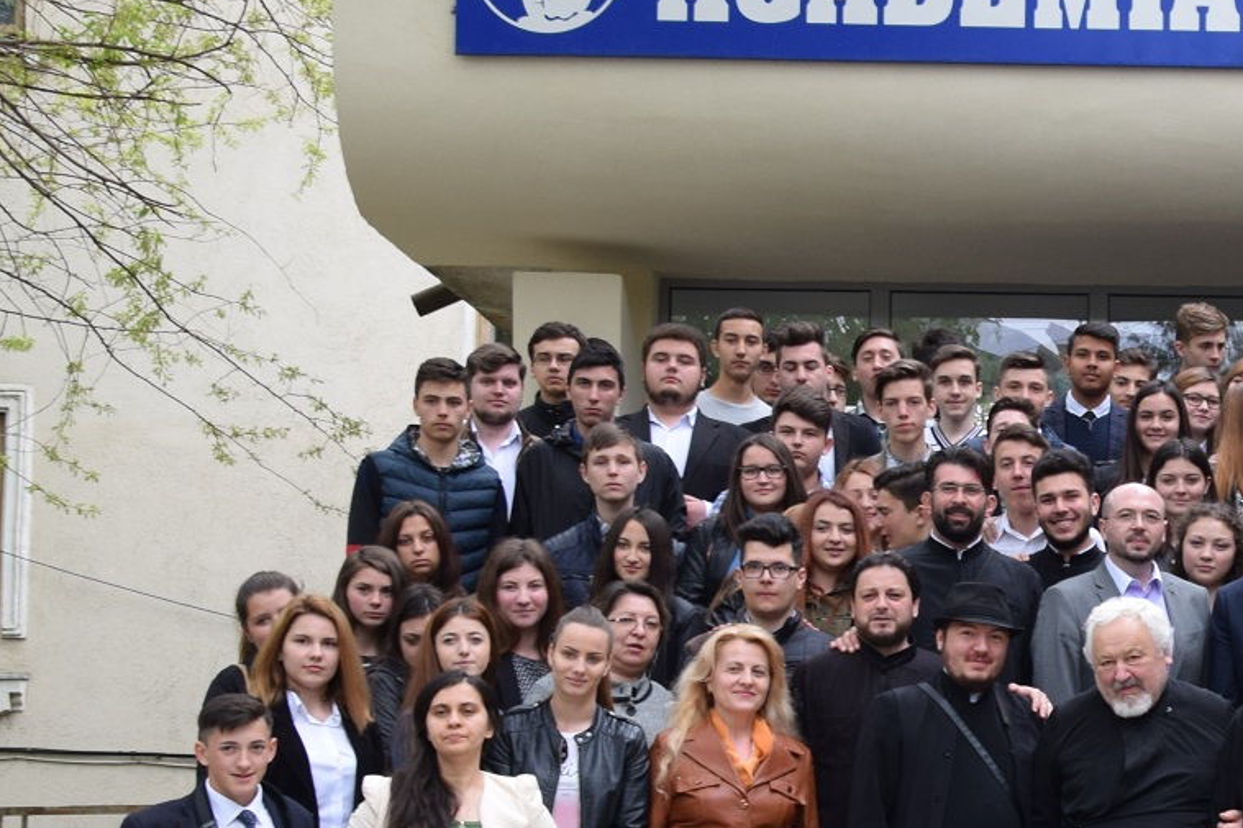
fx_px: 3279
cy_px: 693
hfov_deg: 20.3
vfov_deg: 14.3
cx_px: 1428
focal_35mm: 95
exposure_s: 1/125
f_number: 5.6
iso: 400
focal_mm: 24
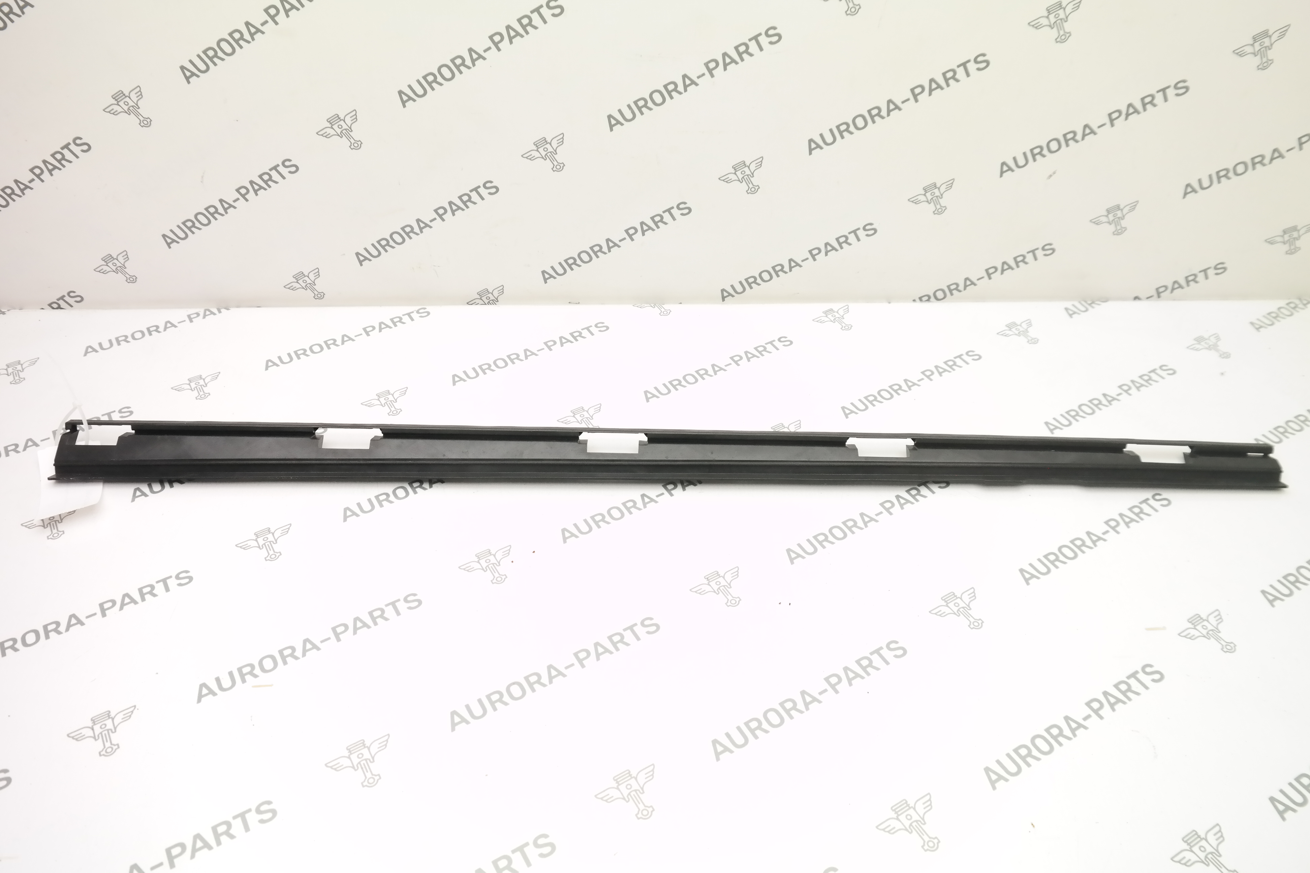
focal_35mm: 29
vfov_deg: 45.0
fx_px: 1055
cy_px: 436
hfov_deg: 63.7
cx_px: 655
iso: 1600
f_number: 6.3
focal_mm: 19
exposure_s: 1/250
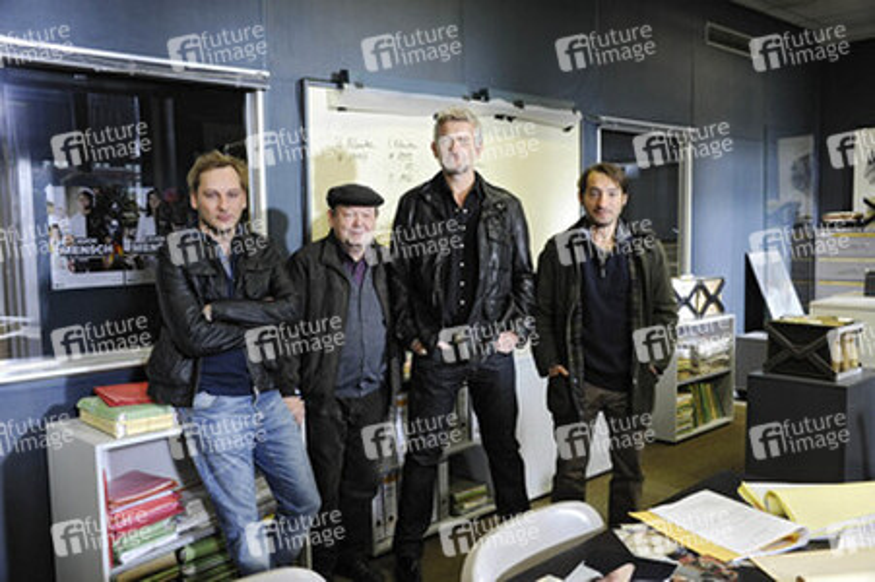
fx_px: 826
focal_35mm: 34
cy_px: 291
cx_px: 438
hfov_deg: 55.8
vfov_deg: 38.8
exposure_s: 1/160
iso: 2000
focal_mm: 34
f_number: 6.3
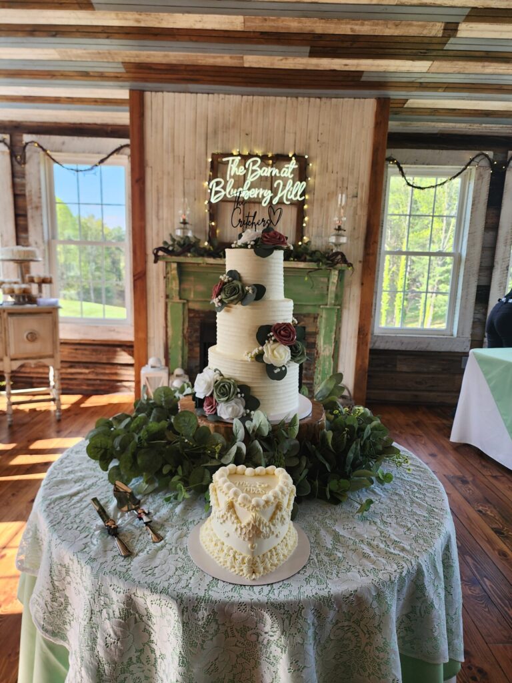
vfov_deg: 73.9
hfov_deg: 58.9
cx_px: 256
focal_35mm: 23
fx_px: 454
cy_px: 342
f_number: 1.8
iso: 50
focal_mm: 6.4
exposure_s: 1/180
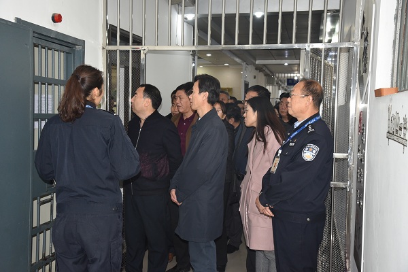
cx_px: 204
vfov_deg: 33.4
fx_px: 453
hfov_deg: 48.5
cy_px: 136
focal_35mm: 40
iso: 1600
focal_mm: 40
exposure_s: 1/60
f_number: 5.6
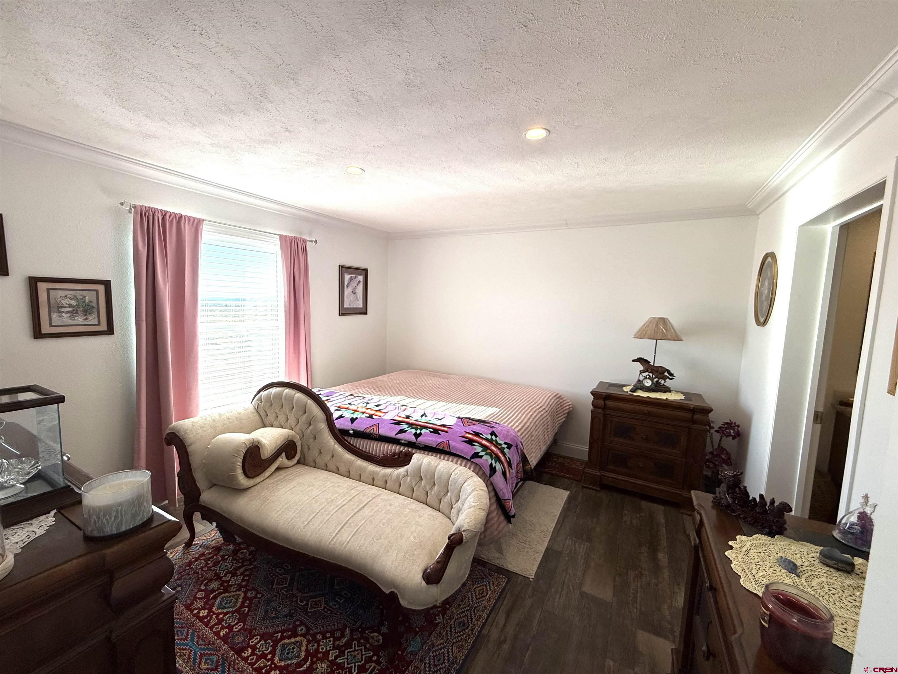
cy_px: 337
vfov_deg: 85.7
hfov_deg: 102.1
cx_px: 449
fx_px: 363
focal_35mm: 14
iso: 64
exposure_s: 1/288
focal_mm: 2.22
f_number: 2.2
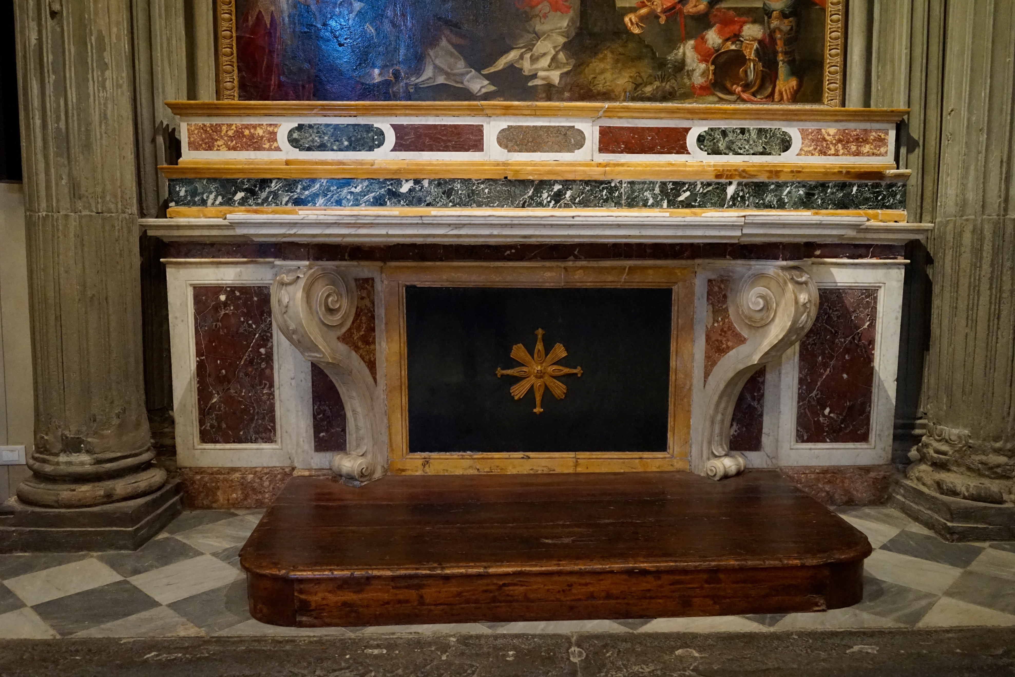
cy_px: 338
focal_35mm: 28
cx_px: 508
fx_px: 789
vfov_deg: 46.4
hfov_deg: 65.5
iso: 6400
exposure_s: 1/125
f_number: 3.5
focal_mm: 28
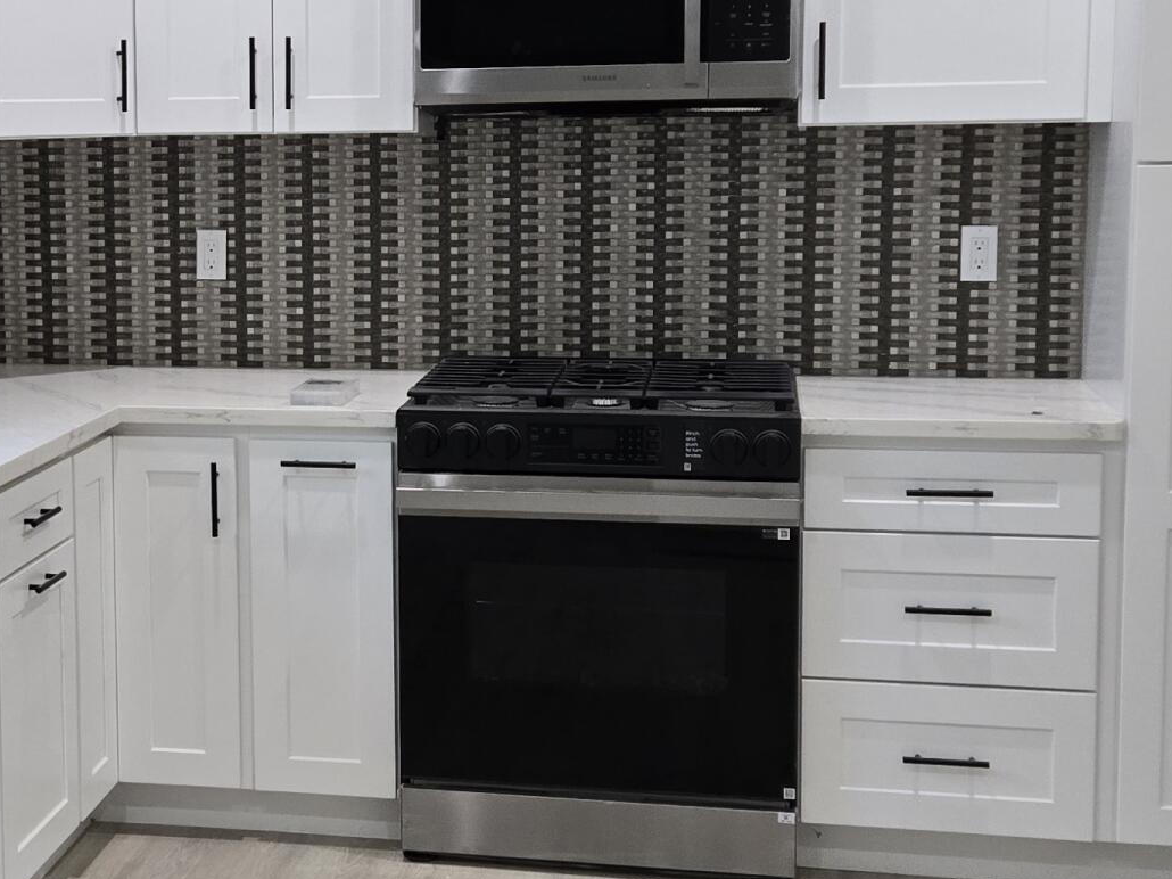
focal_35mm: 67
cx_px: 182
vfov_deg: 21.9
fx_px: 2268
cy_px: 406
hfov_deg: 28.2
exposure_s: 1/120
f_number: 1.8
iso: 125
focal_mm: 5.4
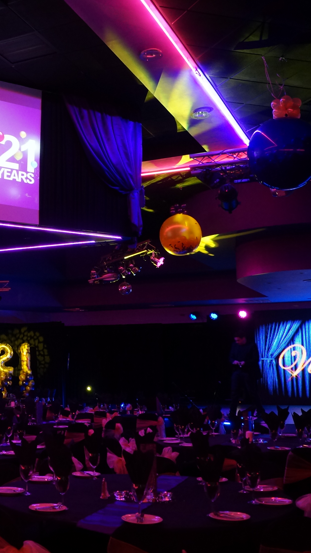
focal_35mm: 45
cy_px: 263
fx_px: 659
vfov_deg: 45.5
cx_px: -11
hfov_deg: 25.1
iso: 800
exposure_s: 1/15
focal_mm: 18
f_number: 3.5
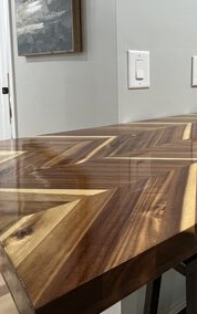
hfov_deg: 34.8
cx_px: 218
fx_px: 266
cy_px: 95
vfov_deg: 59.2
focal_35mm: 31
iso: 160
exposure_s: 1/60
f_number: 1.8
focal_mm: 1.57
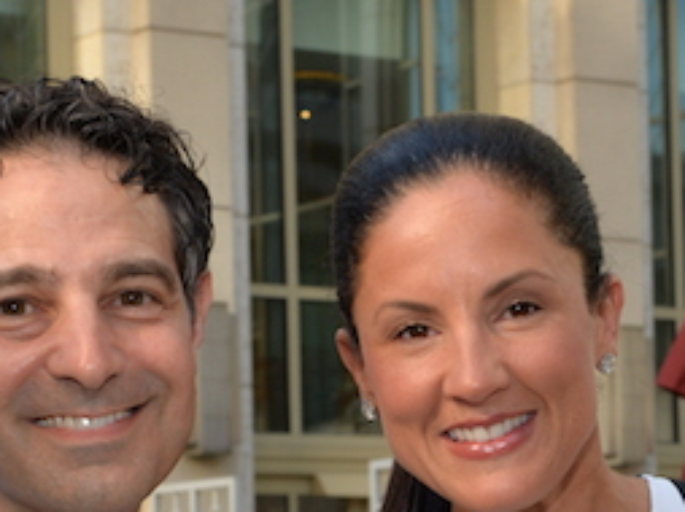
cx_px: 310
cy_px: 585
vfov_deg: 9.8
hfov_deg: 13.2
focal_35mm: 150
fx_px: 2965
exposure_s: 1/180
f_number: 6.7
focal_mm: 44
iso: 560
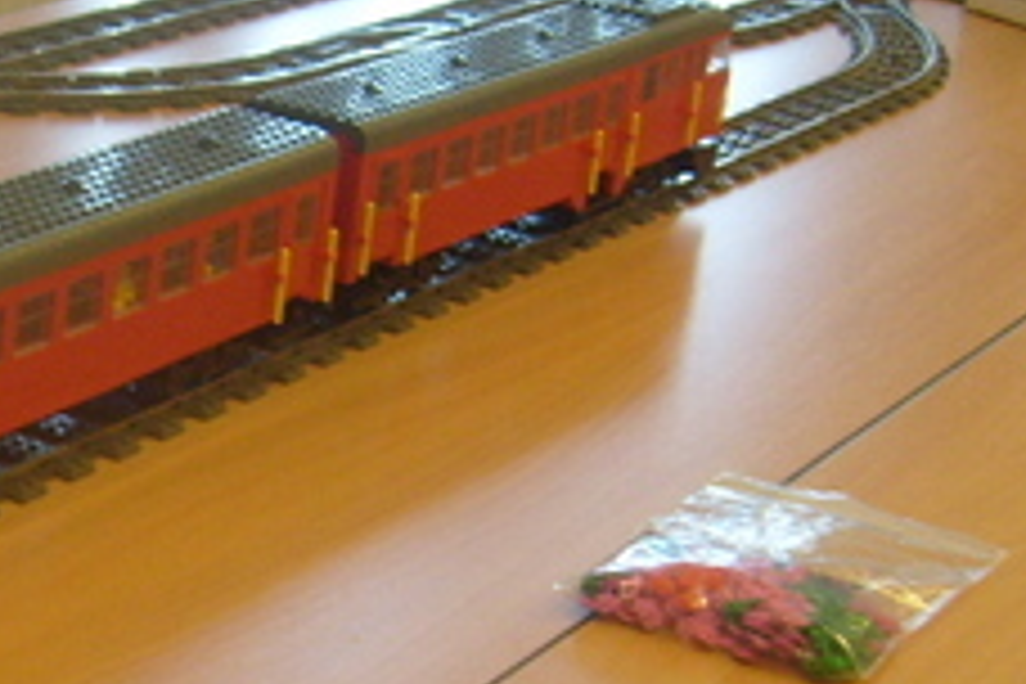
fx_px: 2907
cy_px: 549
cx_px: -238
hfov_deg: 18.8
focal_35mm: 102
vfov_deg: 13.4
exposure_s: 1/45
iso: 100
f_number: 2.8
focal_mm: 5.8
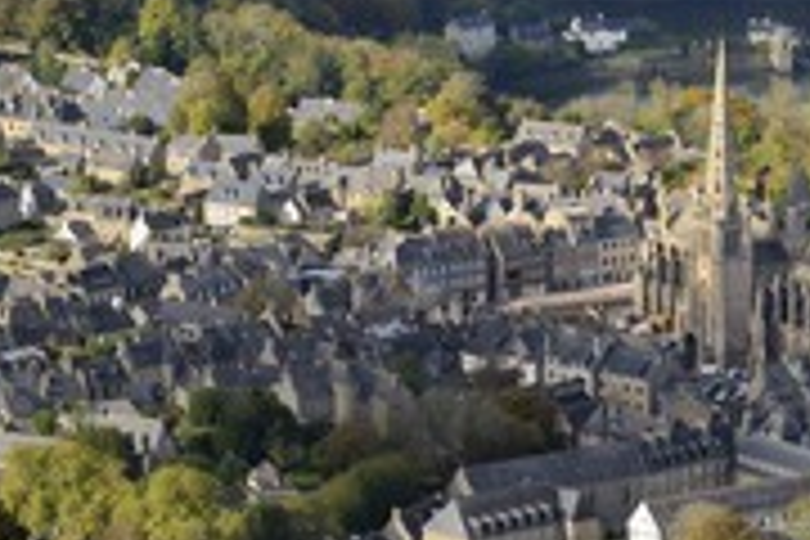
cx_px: 196
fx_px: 7087
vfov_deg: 4.4
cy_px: 495
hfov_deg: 6.5
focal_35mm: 315
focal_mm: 135
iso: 800
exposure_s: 1/1000
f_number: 10
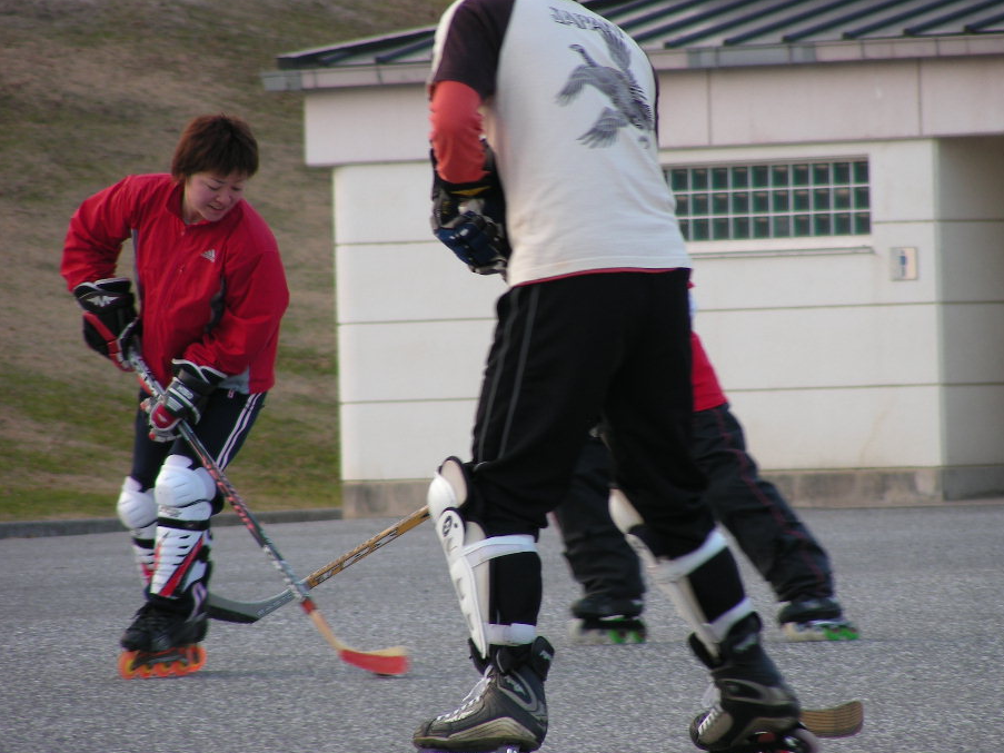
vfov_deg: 3.4
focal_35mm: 431
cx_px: 549
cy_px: 360
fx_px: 12499
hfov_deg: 4.6
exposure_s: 1/85.7
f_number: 3.5
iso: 50
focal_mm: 63.3
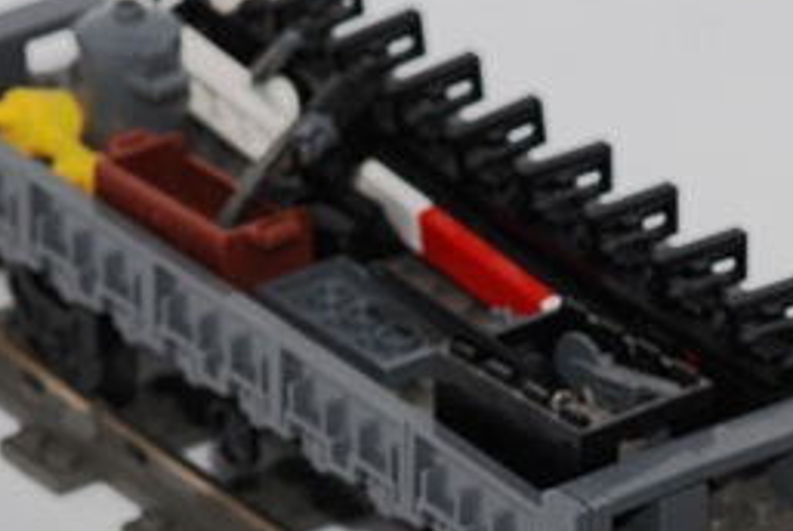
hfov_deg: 5.2
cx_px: 1071
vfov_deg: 3.5
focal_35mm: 397
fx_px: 8745
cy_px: 682
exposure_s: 1/90
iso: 320
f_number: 8
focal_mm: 85
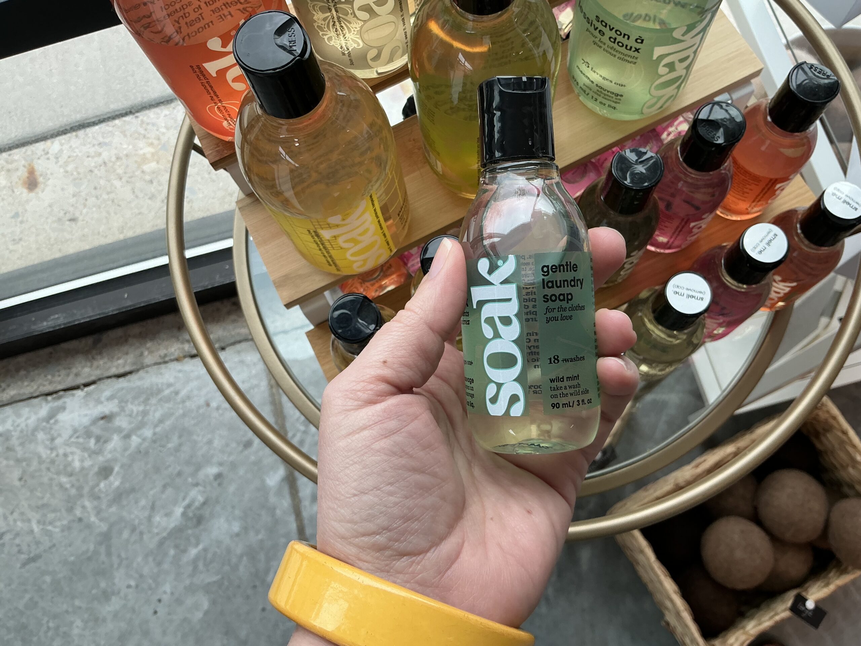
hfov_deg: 63.4
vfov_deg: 49.7
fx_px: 696
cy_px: 323
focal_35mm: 28
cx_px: 430
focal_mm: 3
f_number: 1.8
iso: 25
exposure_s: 1/99
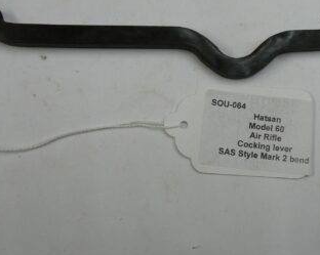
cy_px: 112
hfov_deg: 38.7
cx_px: 232
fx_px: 445
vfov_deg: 32.0
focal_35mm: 47
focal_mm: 4.1
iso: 160
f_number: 3.3
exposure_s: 1/30
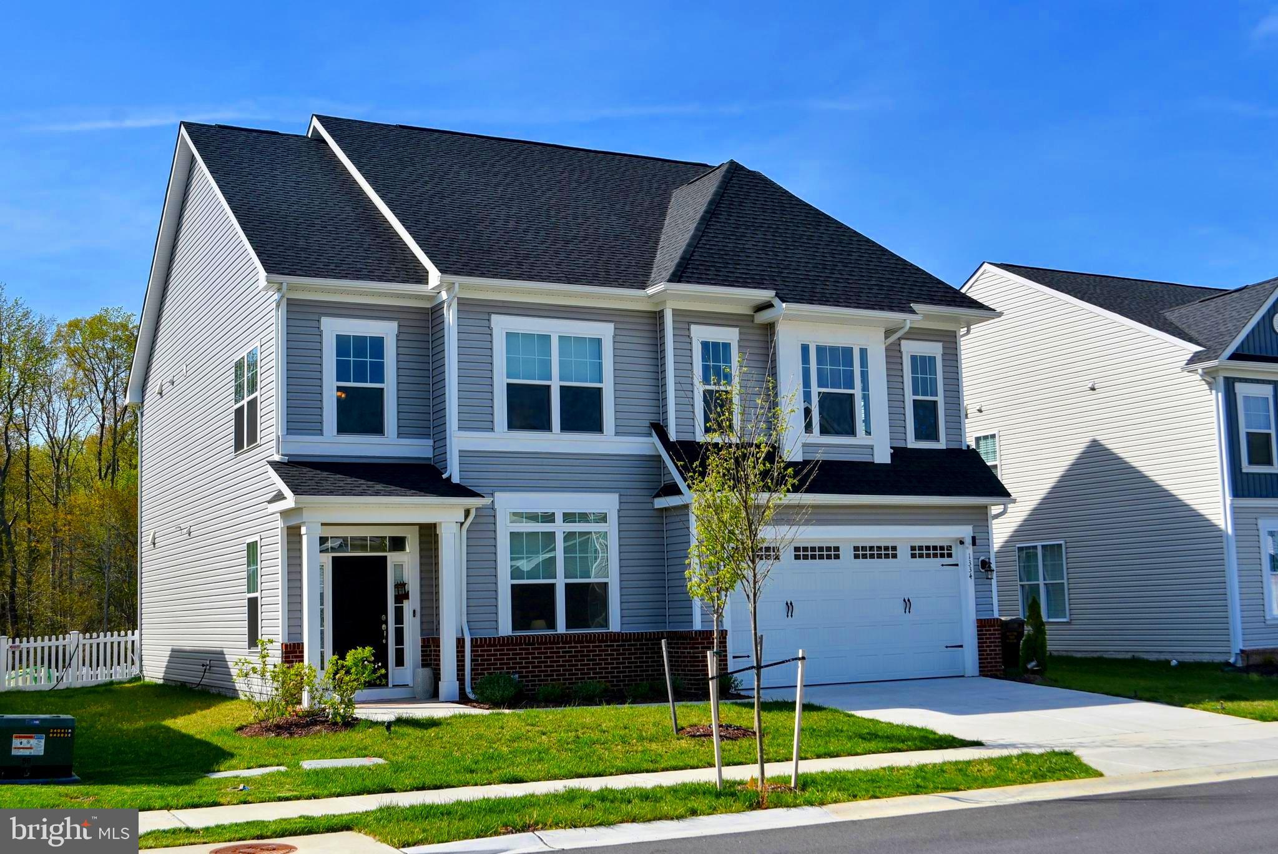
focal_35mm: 42
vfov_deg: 31.9
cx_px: 639
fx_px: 1492
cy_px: 427
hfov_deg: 46.4
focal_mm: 28
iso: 140
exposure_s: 1/500
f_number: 8
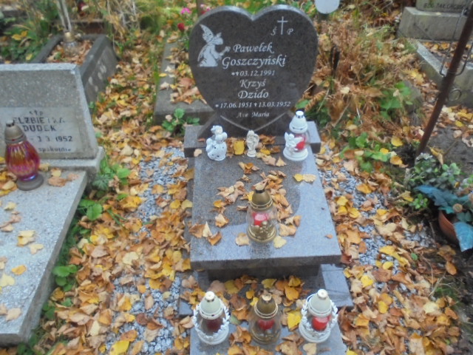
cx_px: 236
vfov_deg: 48.2
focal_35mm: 29
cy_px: 178
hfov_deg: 61.7
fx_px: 396
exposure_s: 1/30
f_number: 3.7
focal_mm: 5.3
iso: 320
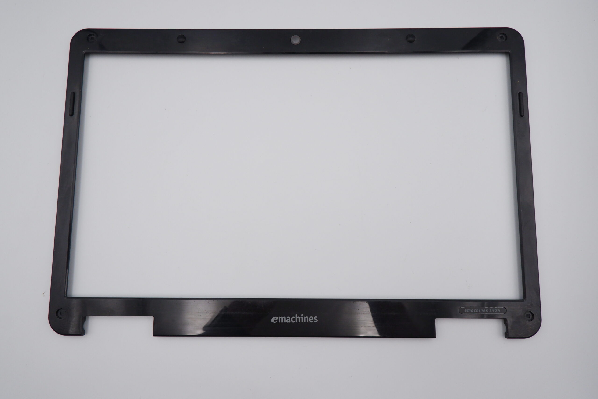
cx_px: 299
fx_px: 382
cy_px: 200
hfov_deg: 76.1
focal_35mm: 23
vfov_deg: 55.1
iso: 1250
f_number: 7.1
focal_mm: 15.2
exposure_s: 1/450
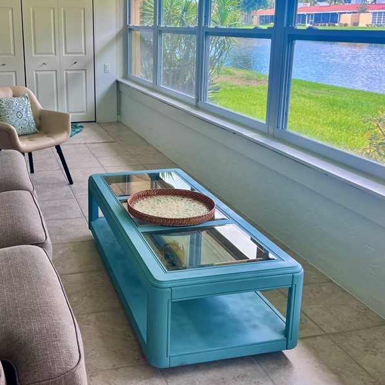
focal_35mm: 39
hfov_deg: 42.0
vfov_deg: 42.5
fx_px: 491
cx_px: 114
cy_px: 146
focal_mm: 5.1
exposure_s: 1/143
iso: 40
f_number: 1.6
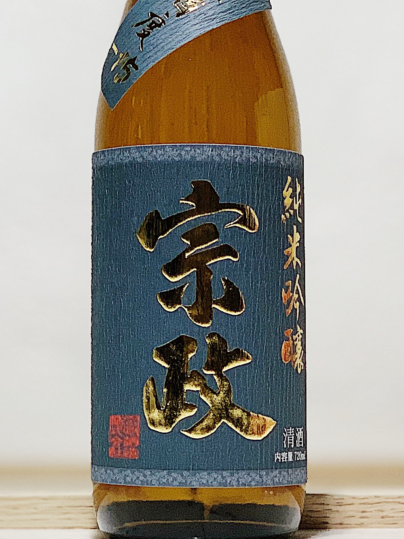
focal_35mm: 125
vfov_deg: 15.7
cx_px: 203
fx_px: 1945
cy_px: 104
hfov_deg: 11.9
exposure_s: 1/122
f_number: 2.4
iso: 80
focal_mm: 6
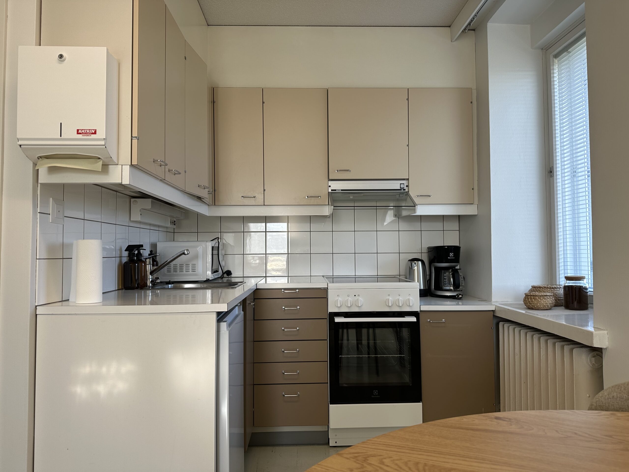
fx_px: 436
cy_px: 236
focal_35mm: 24
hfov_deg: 71.6
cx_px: 314
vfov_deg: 56.8
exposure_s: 1/140
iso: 64
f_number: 1.78
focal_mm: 6.86
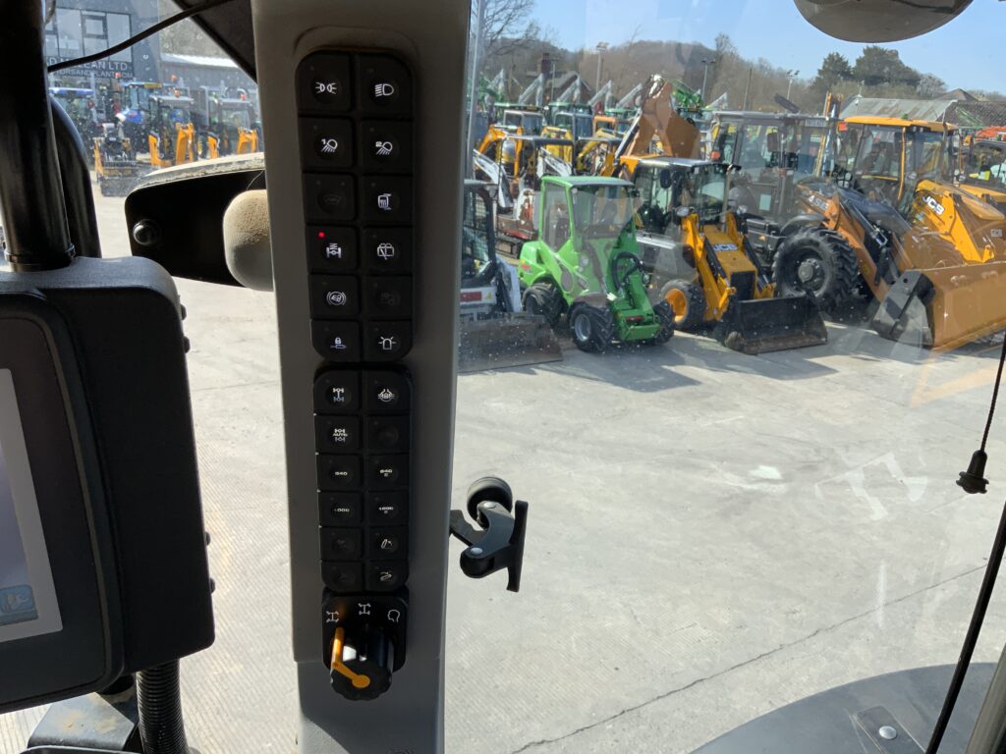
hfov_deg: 61.7
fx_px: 843
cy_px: 377
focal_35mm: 29
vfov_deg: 48.2
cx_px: 503
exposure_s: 1/415
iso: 16
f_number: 1.8
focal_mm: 3
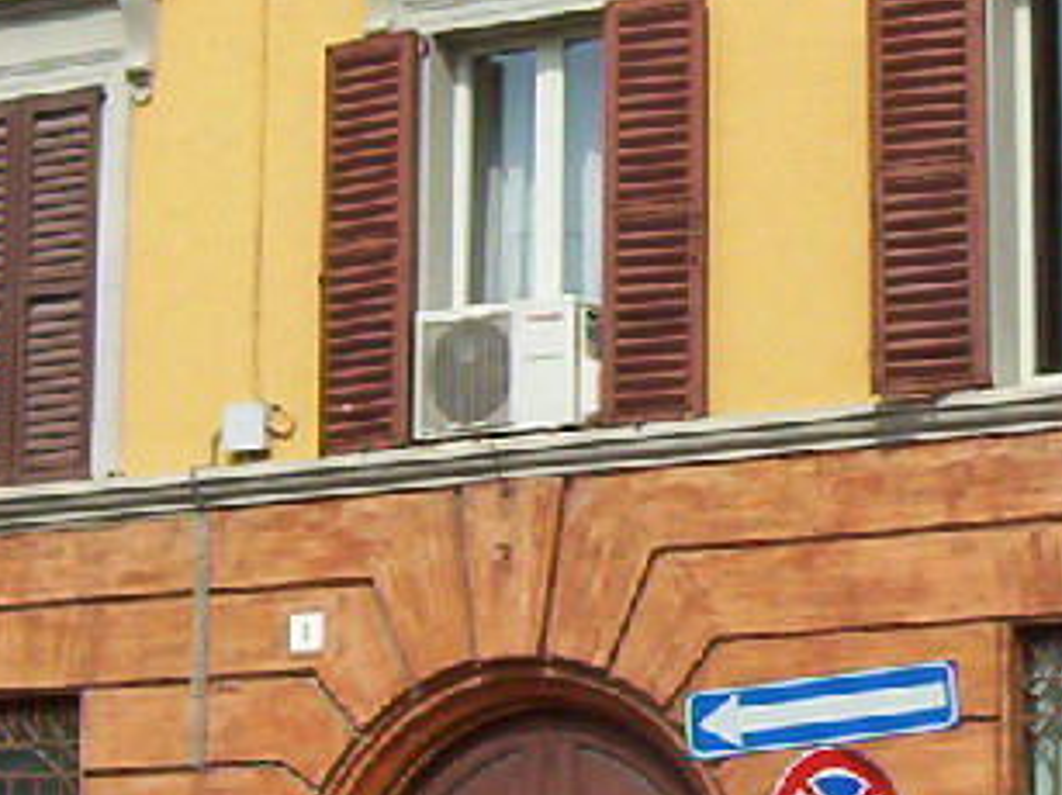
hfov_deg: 14.1
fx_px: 4263
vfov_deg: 10.6
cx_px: 951
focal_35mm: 139
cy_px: 242
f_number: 5.24
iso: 100
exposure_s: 1/774
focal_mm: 5.54
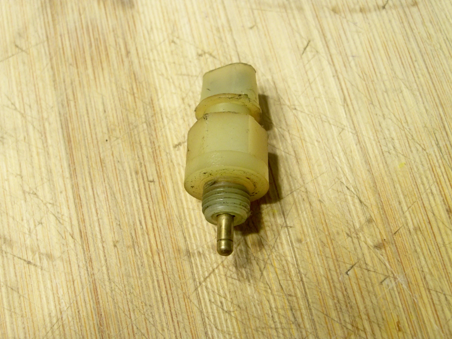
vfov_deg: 24.8
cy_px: 170
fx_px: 770
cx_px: 226
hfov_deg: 32.7
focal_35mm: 59
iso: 200
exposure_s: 1/40
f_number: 4
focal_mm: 10.5
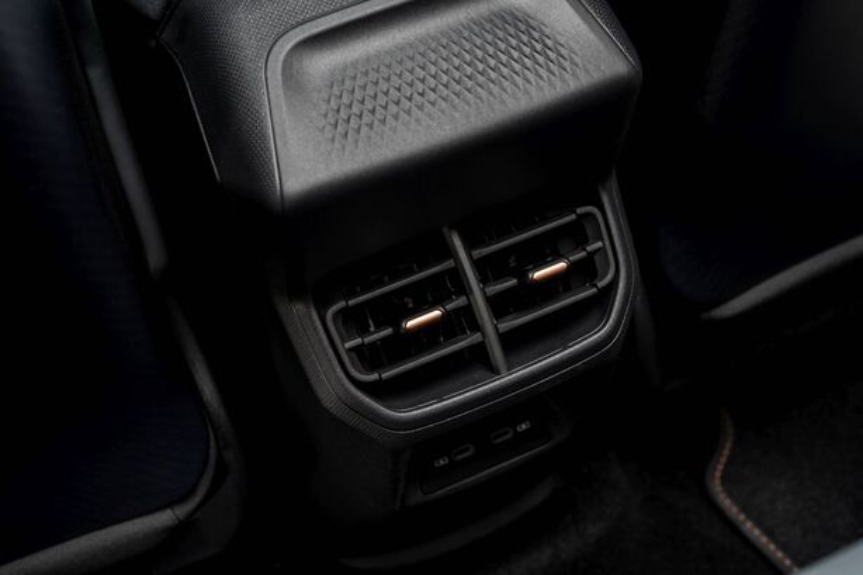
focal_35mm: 53
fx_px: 1270
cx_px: 432
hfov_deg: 37.5
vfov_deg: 25.5
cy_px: 288
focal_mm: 53
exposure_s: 1/60
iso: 500
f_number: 7.1
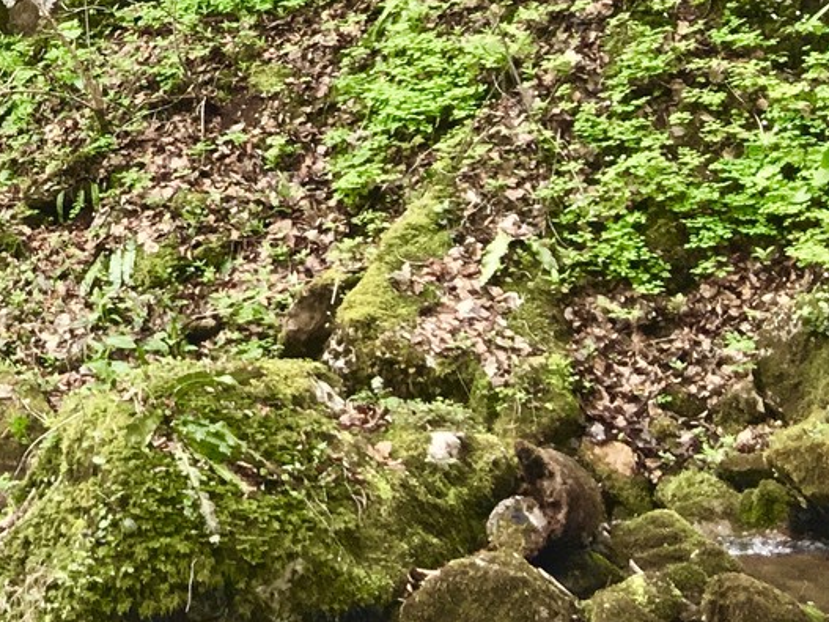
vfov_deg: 12.3
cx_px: -653
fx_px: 2634
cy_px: -512
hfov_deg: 15.4
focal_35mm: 110
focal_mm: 4.15
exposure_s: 1/100
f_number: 2.2
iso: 32
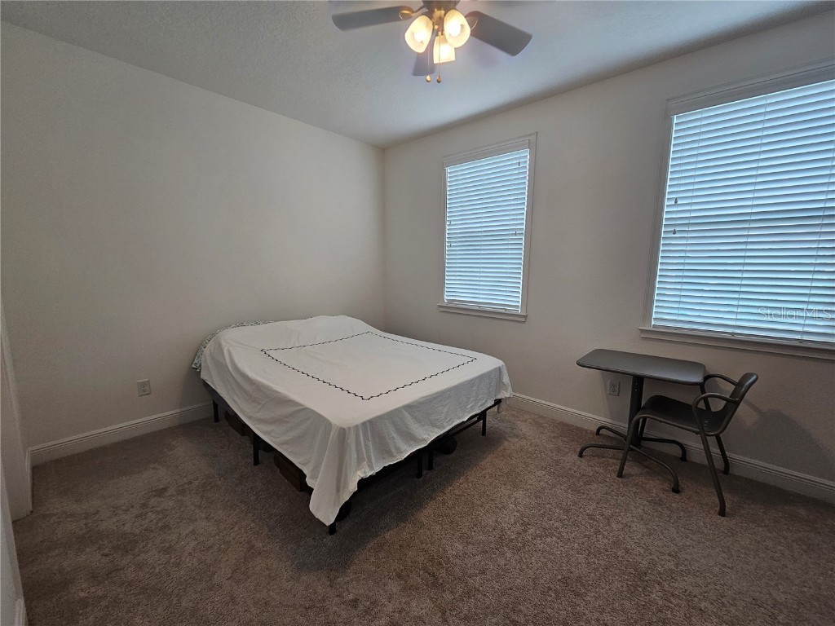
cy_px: 313
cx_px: 418
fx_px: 314
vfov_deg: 89.9
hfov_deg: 106.2
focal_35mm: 13
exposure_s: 1/60
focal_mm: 2.2
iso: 80
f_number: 2.2
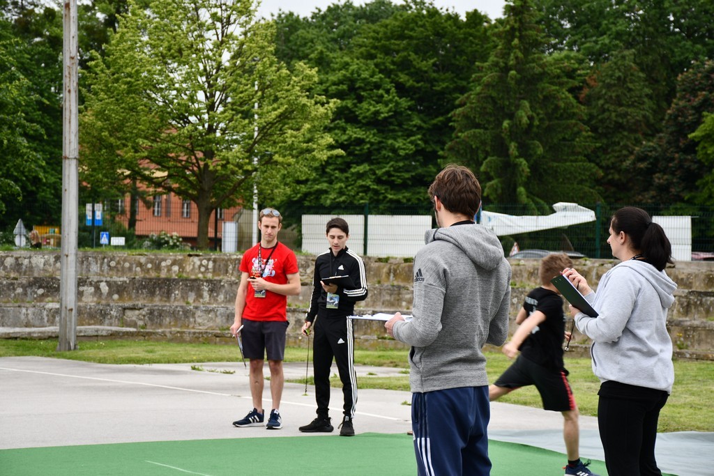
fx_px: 1845
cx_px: 357
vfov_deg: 14.7
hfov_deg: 21.9
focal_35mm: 93
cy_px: 238
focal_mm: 62
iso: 100
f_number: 5.6
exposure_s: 1/250
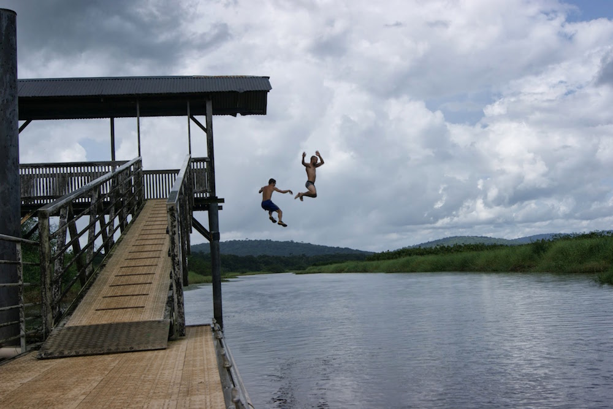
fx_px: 715
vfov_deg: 31.9
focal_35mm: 42
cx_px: 306
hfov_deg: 46.4
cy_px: 204
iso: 100
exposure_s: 1/320
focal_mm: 28
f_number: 9
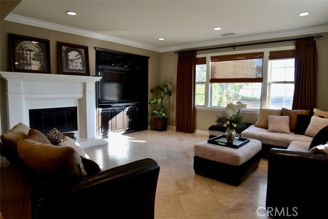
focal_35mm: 21
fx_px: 191
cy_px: 110
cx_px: 164
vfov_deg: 59.5
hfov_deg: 81.2
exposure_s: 1/125
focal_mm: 14
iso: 400
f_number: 5.6
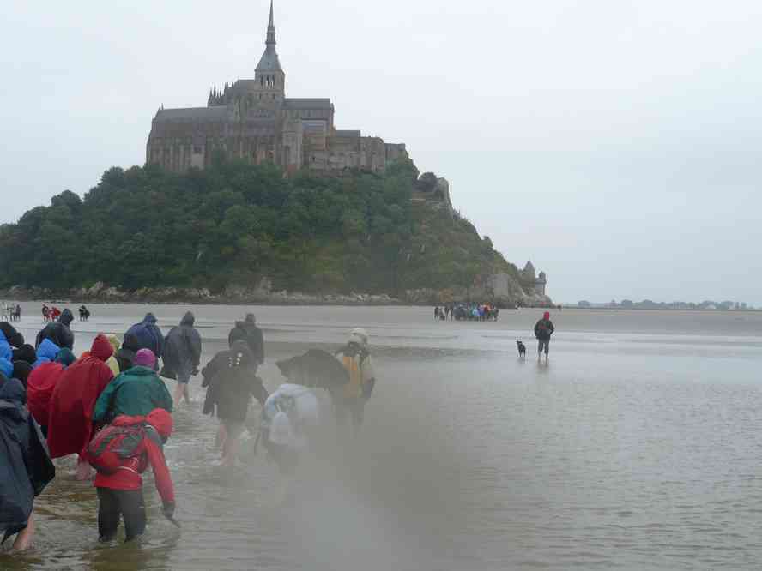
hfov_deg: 43.9
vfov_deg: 33.6
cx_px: 381
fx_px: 947
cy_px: 286
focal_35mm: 43
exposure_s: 1/1000
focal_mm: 5.8
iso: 100
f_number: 2.8
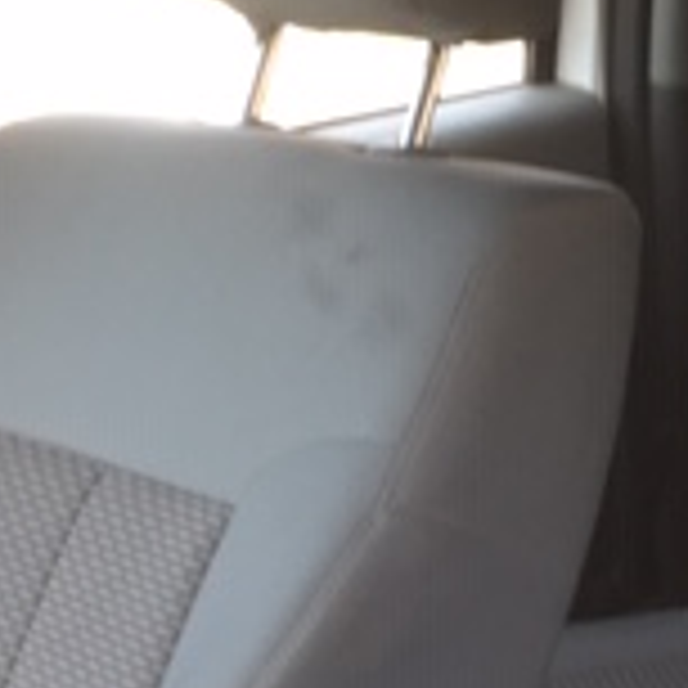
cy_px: 378
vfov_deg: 16.3
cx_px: 666
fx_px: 2406
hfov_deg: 16.0
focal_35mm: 107
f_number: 2.2
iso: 25
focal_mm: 4.15
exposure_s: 1/60
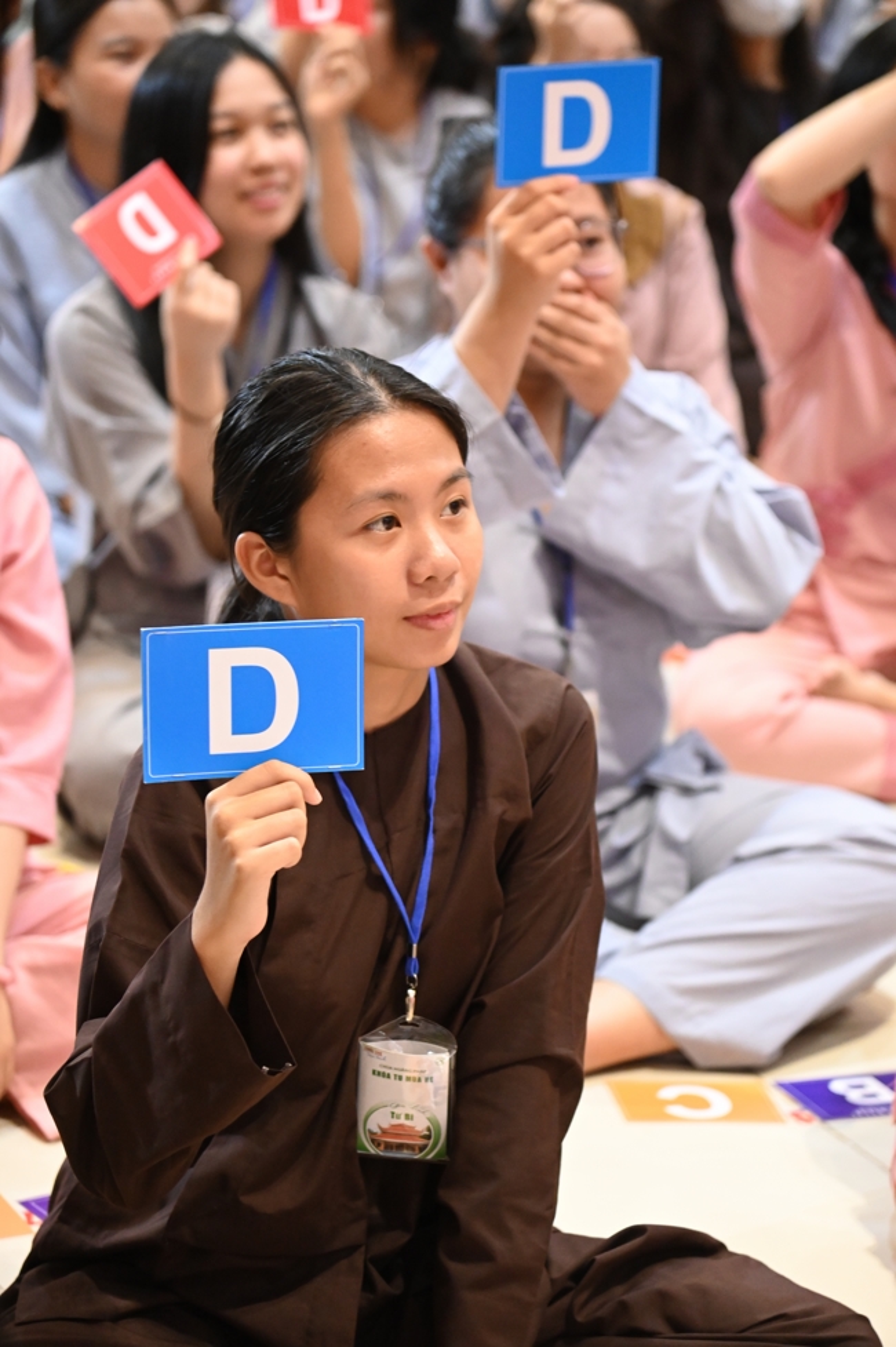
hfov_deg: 11.4
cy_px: 674
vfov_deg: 17.1
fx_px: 4486
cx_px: 448
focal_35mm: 120
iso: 8000
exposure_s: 1/200
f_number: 4
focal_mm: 120
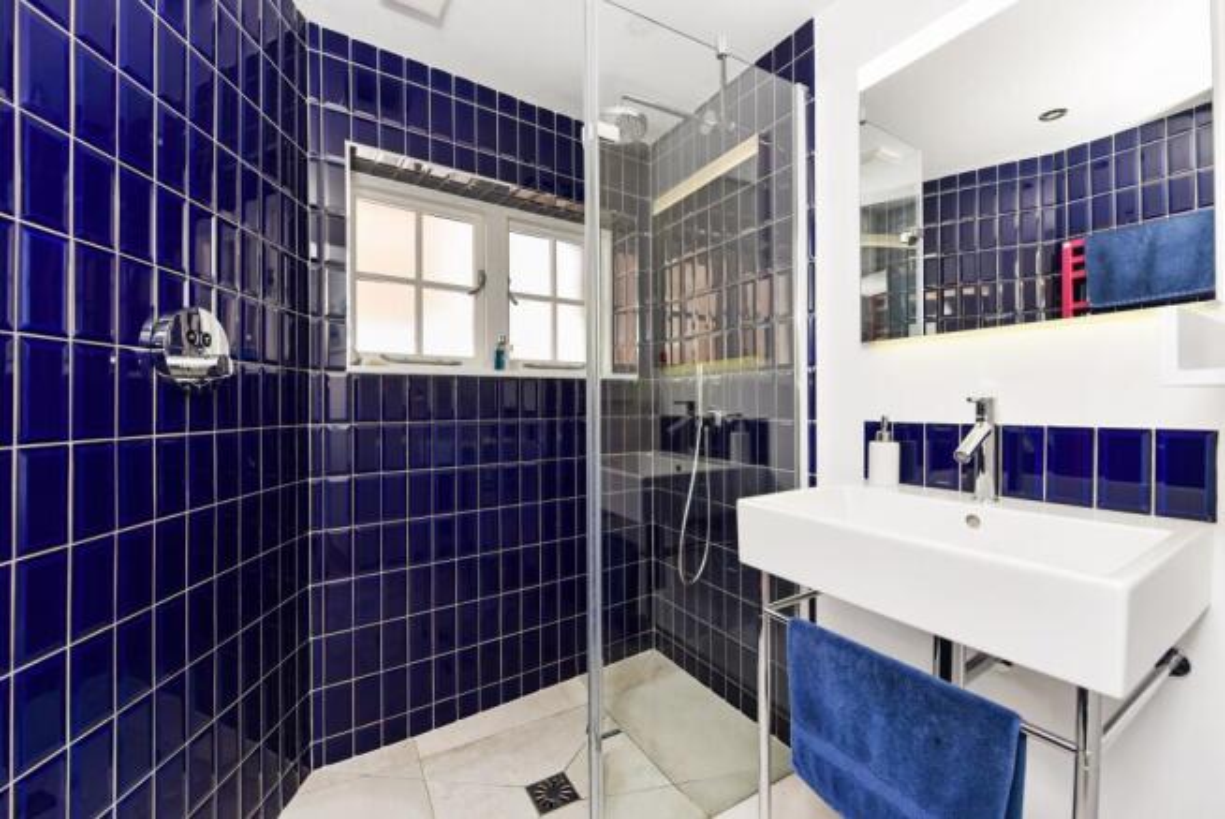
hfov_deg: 104.2
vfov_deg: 81.3
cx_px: 612
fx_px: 477
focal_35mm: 14
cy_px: 410
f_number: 7.1
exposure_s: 1/200
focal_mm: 14
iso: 400
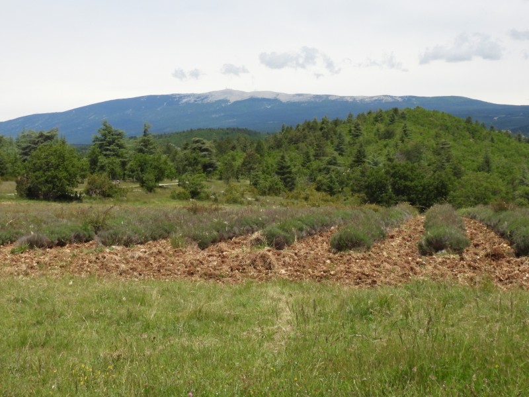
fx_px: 764
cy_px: 198
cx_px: 264
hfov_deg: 38.2
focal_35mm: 50
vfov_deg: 29.1
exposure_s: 1/1250
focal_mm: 8.9
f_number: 8
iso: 400
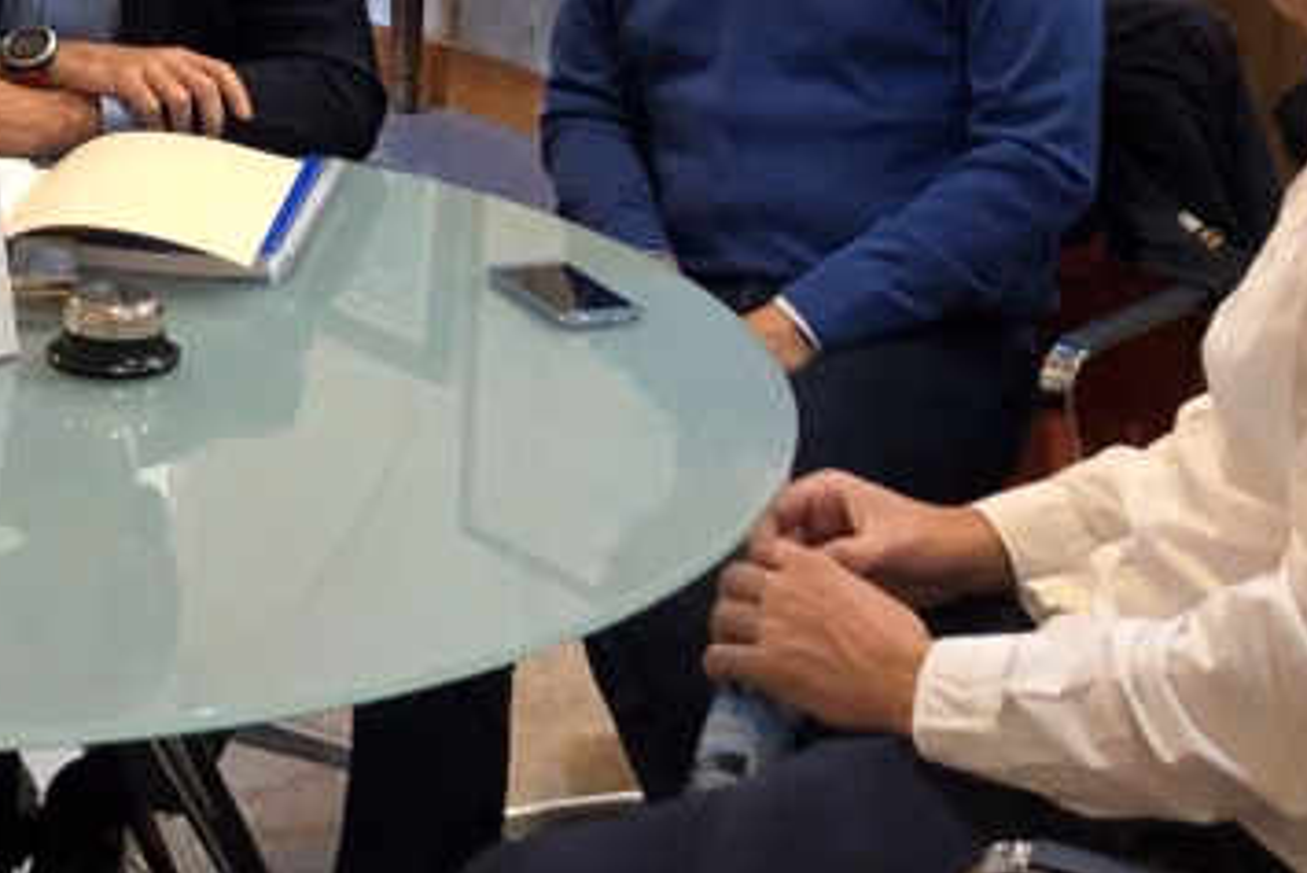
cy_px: -151
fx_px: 3051
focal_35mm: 84
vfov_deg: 15.7
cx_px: 59
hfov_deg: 23.4
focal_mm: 3.99
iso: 80
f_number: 1.8
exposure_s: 1/17
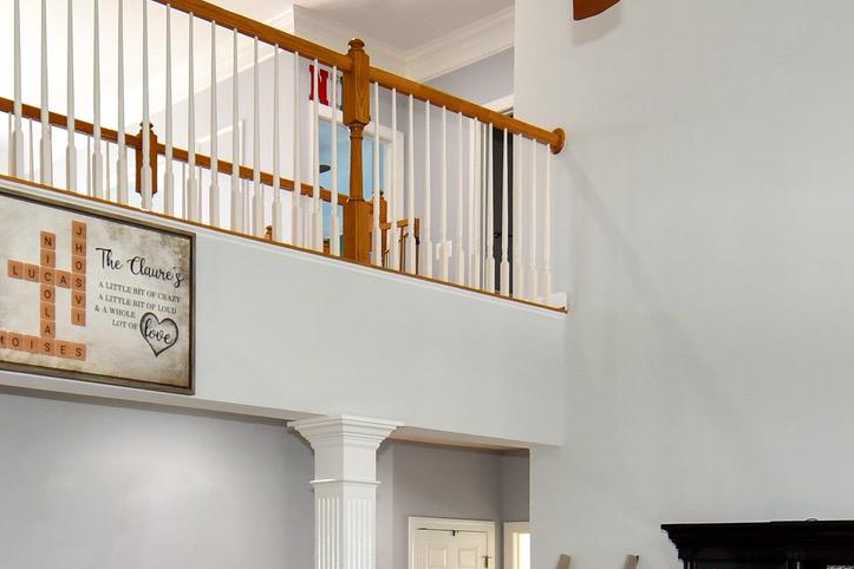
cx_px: 254
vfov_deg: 24.9
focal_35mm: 51
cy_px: 598
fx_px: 1210
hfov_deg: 38.2
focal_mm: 12
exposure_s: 1/60
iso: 560
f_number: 4
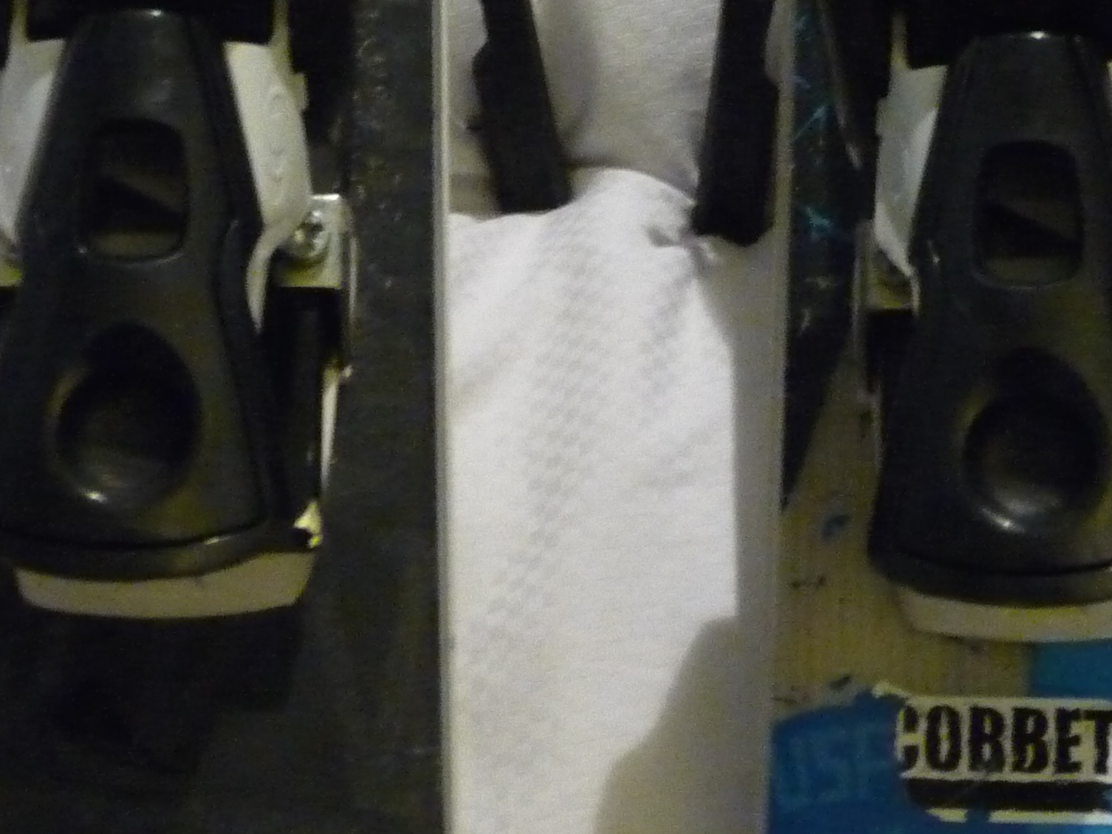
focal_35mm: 104
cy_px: 160
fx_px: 3341
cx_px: 709
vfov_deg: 14.2
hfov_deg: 18.9
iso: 800
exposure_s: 1/10
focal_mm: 8
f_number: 4.2
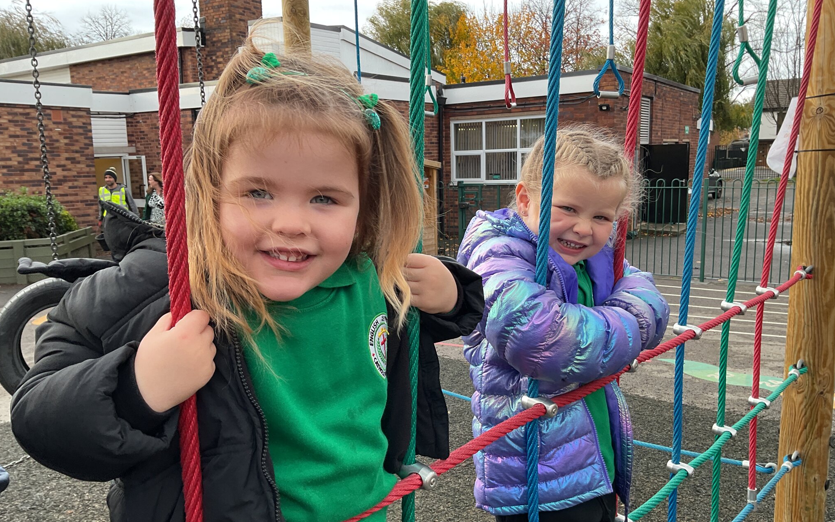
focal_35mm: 31
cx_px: 418
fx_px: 705
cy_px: 276
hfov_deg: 61.2
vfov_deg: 40.6
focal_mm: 3
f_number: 1.8
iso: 16
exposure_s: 1/100
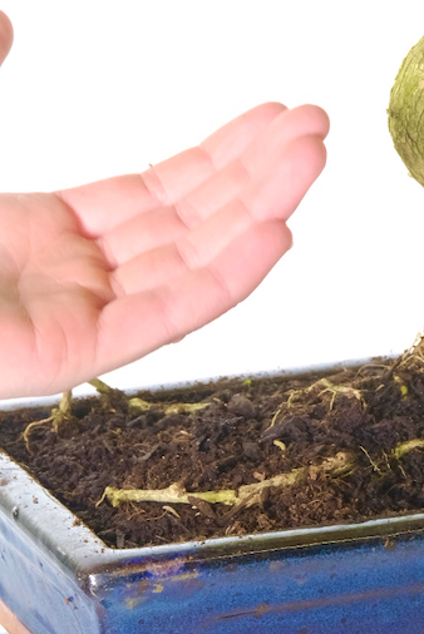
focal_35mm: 230
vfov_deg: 8.9
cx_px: 445
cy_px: 11
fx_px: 4057
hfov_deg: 6.0
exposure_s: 1/15
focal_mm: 60.7
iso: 2000
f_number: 13
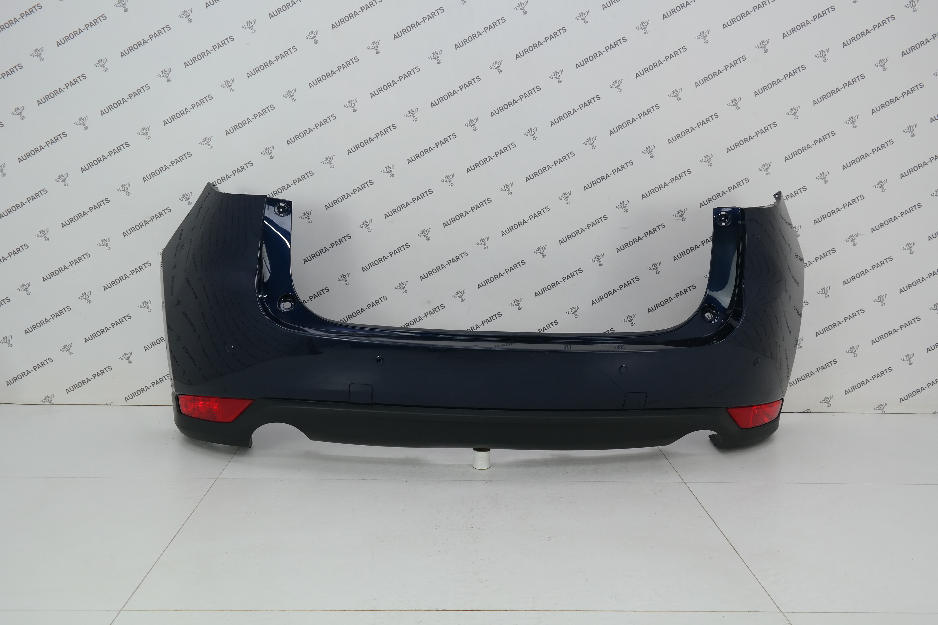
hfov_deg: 63.7
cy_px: 312
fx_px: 756
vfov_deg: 45.0
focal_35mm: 29
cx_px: 469
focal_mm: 19
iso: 200
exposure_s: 1/40
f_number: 6.3
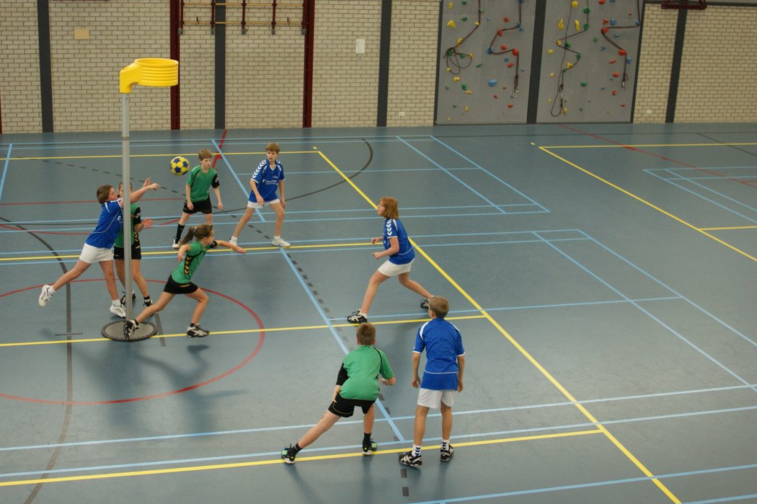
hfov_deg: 41.1
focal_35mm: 48
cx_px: 336
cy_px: 246
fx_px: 1009
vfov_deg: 28.0
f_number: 2.8
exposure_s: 1/200
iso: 400
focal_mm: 28
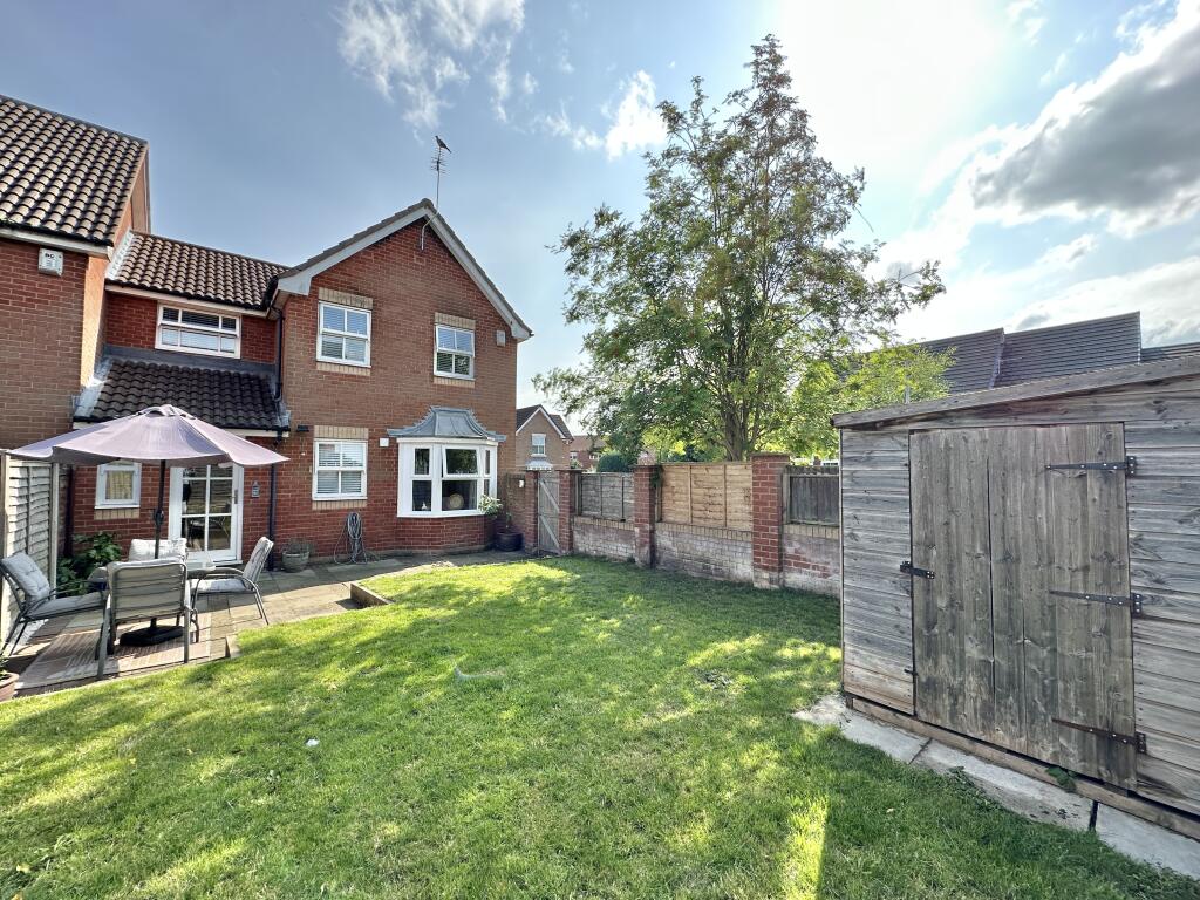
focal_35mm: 14
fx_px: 485
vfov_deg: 85.7
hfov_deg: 102.1
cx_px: 600
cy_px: 450
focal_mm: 2.22
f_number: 2.2
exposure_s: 1/764
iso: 40
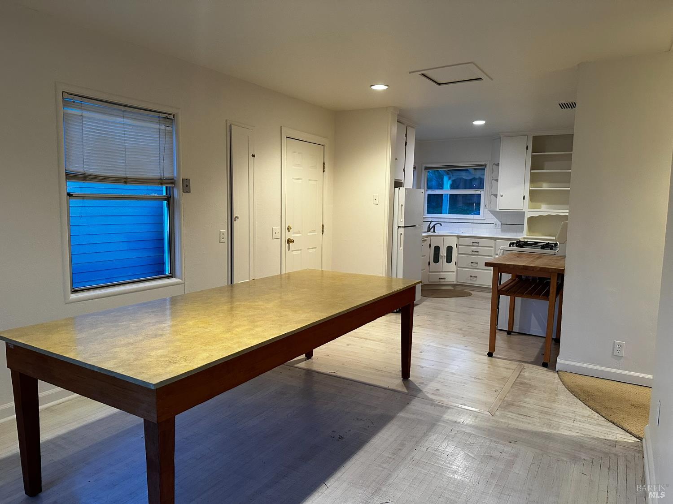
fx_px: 467
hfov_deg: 71.6
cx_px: 336
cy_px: 252
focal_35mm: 24
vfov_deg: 56.8
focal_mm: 6.86
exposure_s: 1/60
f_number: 1.78
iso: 400
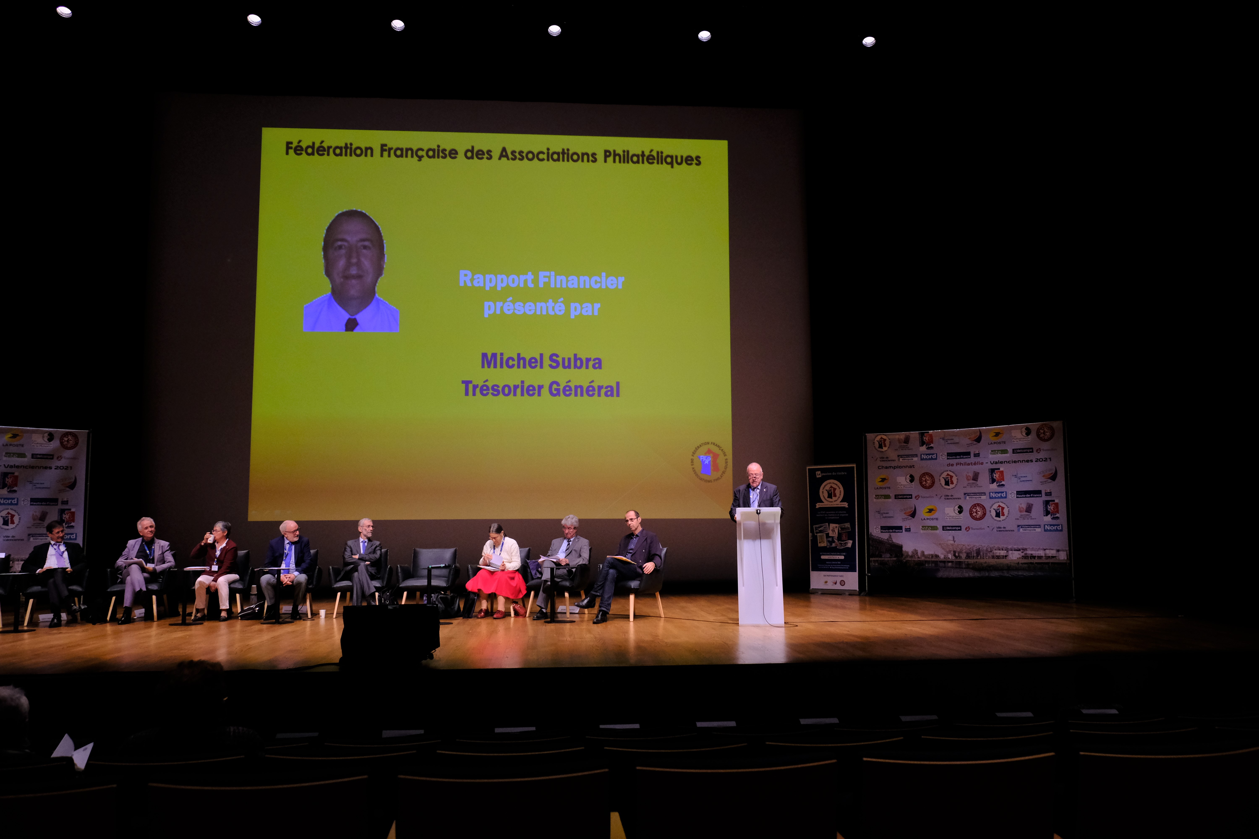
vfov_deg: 46.4
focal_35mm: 28
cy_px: 420
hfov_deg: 65.5
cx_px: 630
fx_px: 979
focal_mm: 18.5
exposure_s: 1/105
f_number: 4.5
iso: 2000
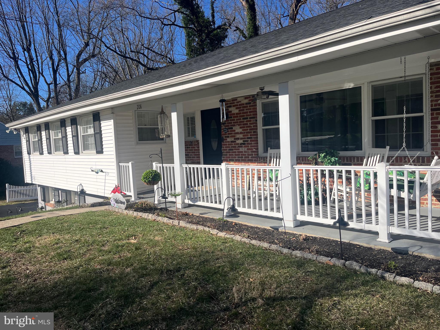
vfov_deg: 53.1
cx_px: 220
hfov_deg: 67.3
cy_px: 165
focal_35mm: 26
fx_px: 330
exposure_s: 1/4310
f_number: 1.6
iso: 50
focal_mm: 5.1
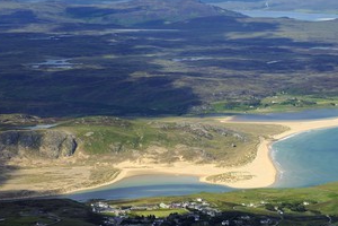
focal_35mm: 143
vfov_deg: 9.6
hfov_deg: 14.3
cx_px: 221
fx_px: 1343
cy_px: 75
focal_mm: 102
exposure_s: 1/800
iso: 400
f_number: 9
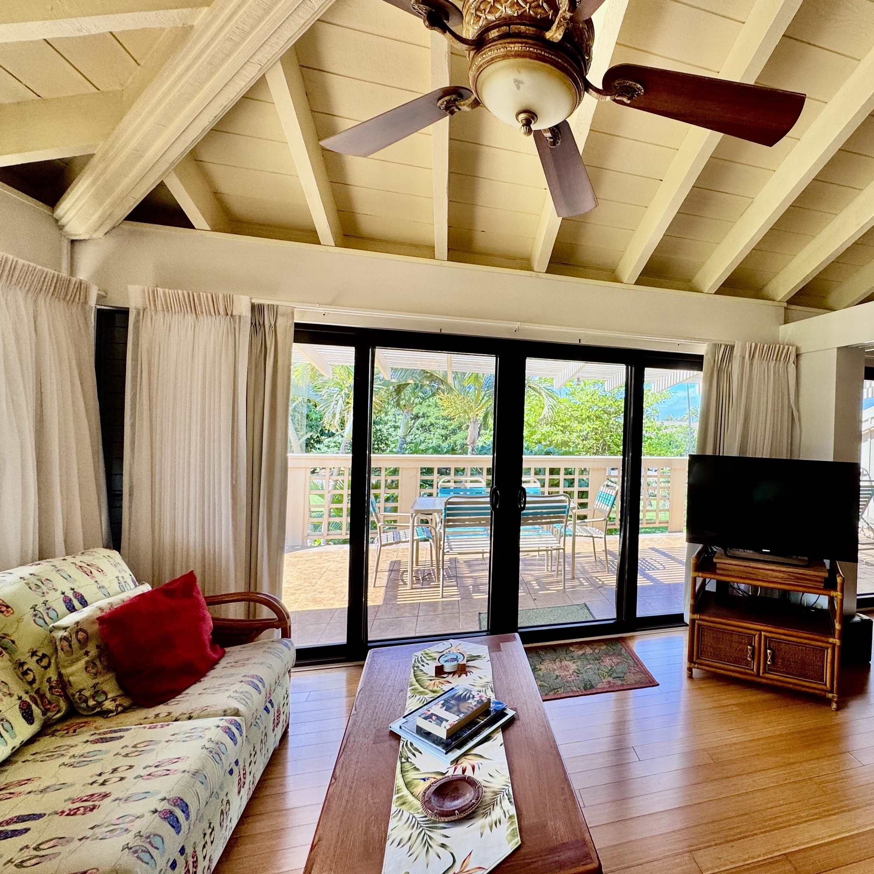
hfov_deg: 80.8
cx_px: 592
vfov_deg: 83.9
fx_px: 486
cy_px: 425
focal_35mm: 17
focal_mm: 2.22
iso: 40
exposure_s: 1/206
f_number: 2.2
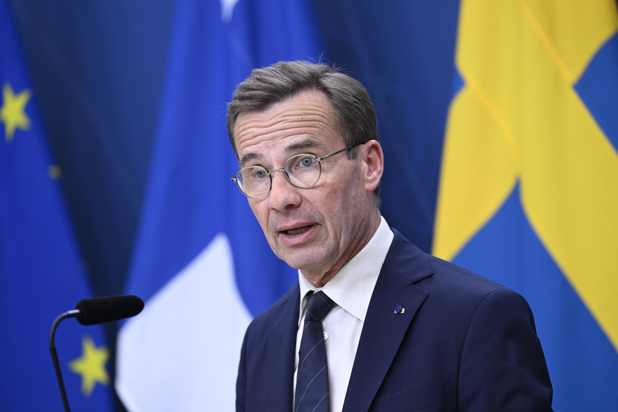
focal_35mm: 200
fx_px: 3433
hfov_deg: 10.3
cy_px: 206
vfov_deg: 6.9
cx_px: 309
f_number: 4
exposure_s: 1/400
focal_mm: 200
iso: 2500
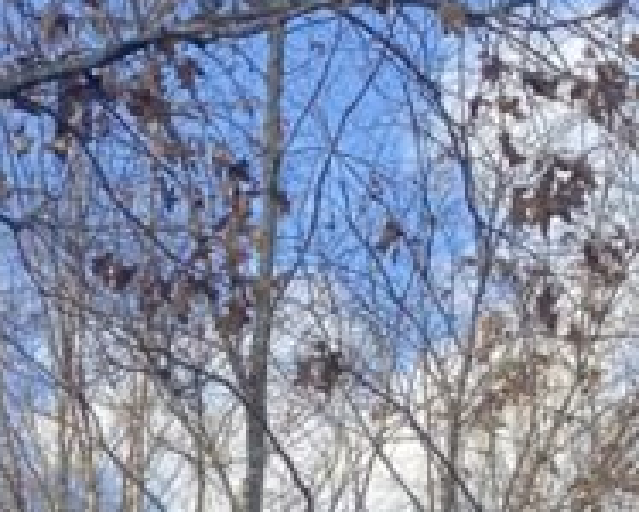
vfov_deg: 9.8
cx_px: -68
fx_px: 2632
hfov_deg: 13.6
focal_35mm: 139
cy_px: 1246
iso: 32
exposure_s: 1/539
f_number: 1.8
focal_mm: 4.25
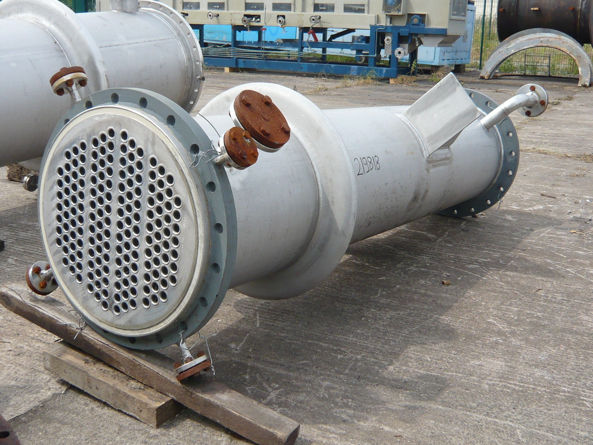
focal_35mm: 42
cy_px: 222
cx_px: 296
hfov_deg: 44.8
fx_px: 719
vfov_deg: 34.3
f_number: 2.8
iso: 100
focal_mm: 4.6
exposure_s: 1/800
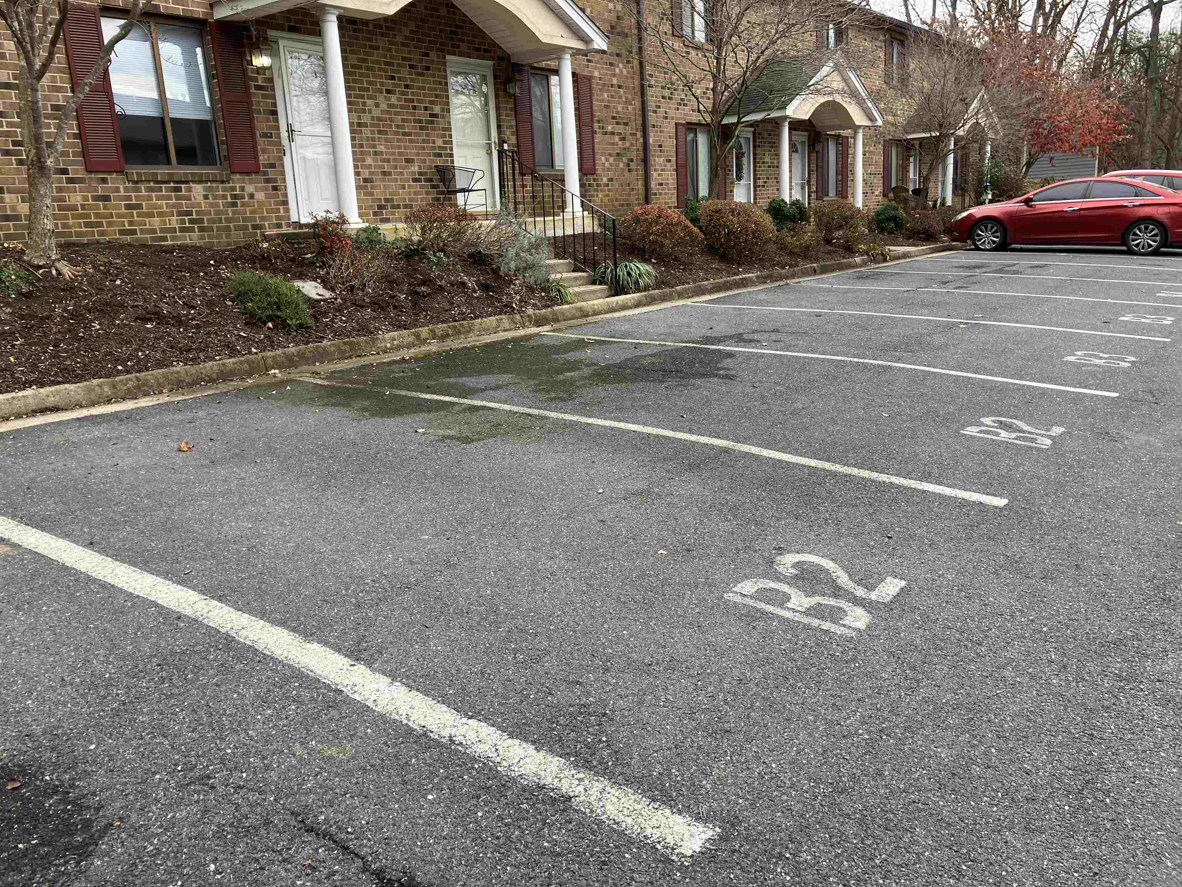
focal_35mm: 28
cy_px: 444
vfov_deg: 49.7
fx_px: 956
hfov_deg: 63.4
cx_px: 591
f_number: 1.8
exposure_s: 1/207
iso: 25
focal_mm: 3.99
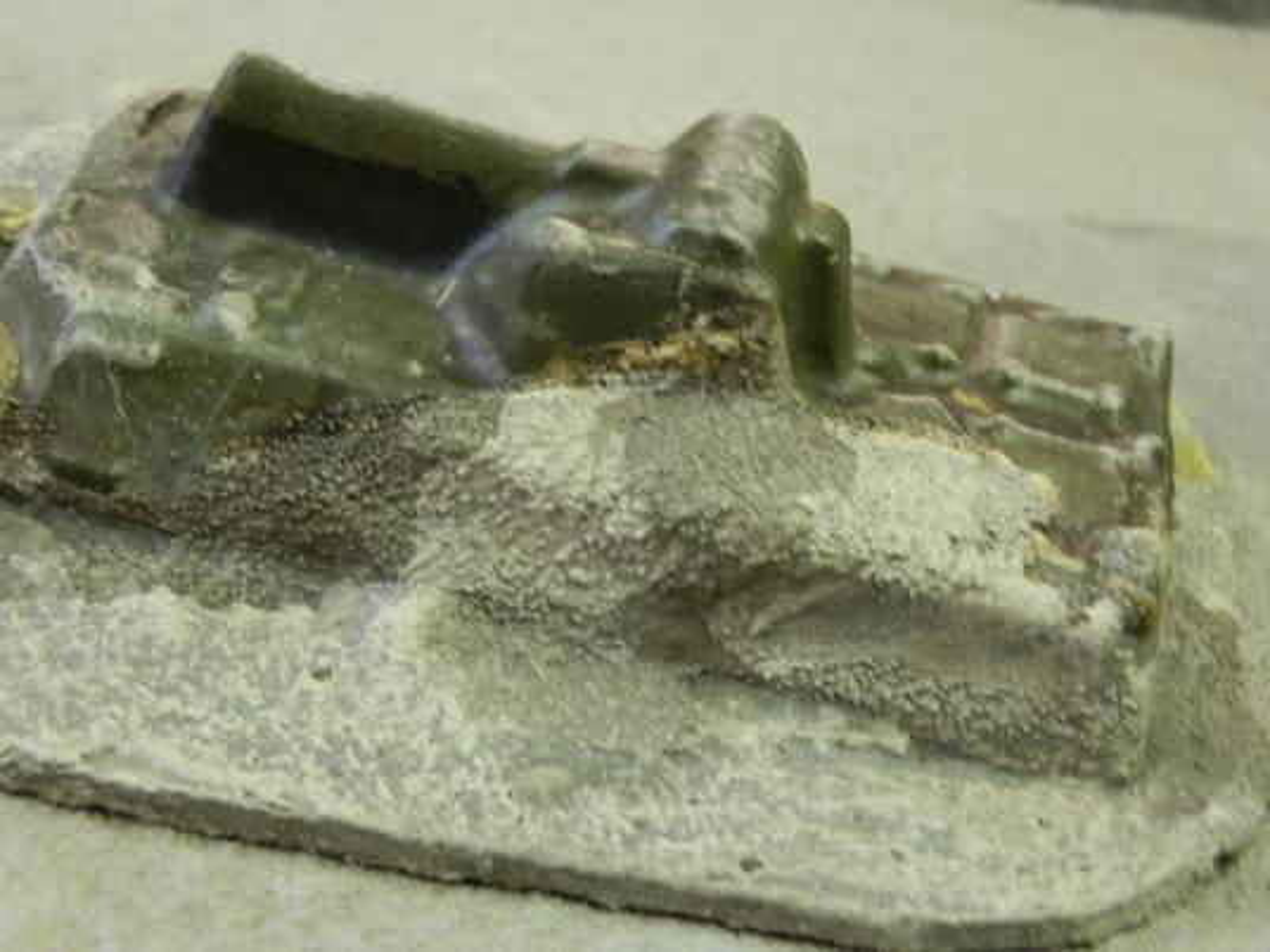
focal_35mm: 61
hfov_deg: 31.7
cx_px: 635
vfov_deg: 24.0
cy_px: 476
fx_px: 2238
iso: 200
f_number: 3.7
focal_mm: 10.99
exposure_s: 1/8
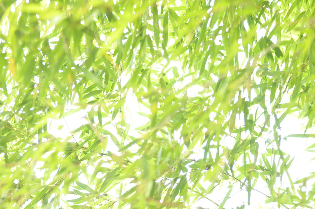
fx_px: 1180
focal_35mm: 135
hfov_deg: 15.2
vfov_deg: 10.1
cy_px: 104
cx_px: 158
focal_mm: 90
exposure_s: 1/80
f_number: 3.5
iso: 1600
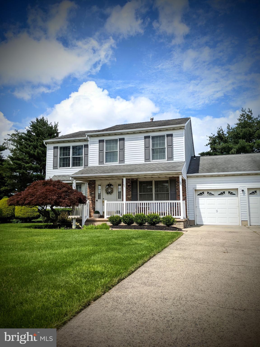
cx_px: 130
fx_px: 270
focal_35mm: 27
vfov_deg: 65.3
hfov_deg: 51.4
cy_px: 174
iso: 67
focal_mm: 4.38
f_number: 1.73
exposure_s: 1/5882
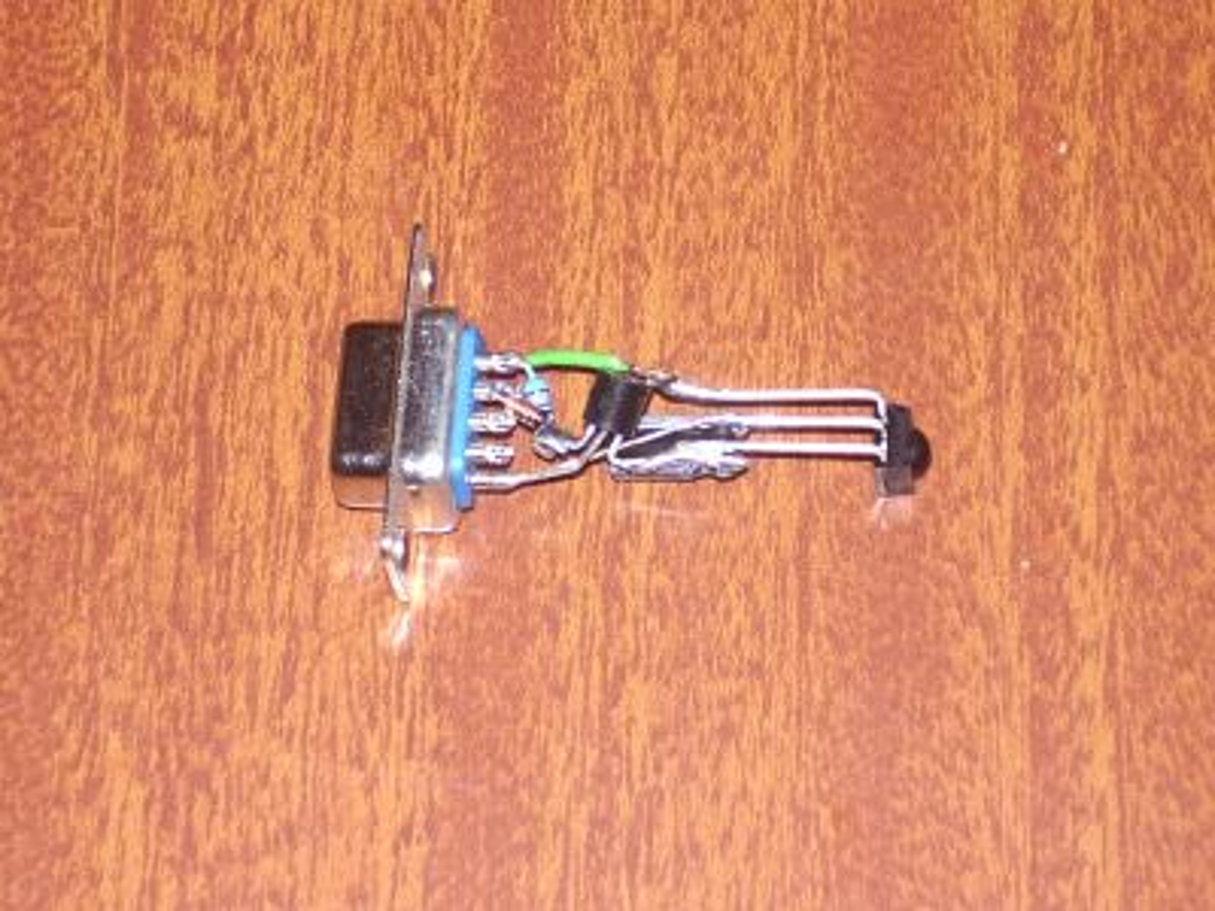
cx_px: 608
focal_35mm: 114
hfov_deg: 17.3
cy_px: 456
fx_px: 4001
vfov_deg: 13.0
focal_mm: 17.4
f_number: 4.8
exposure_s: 1/60
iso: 100
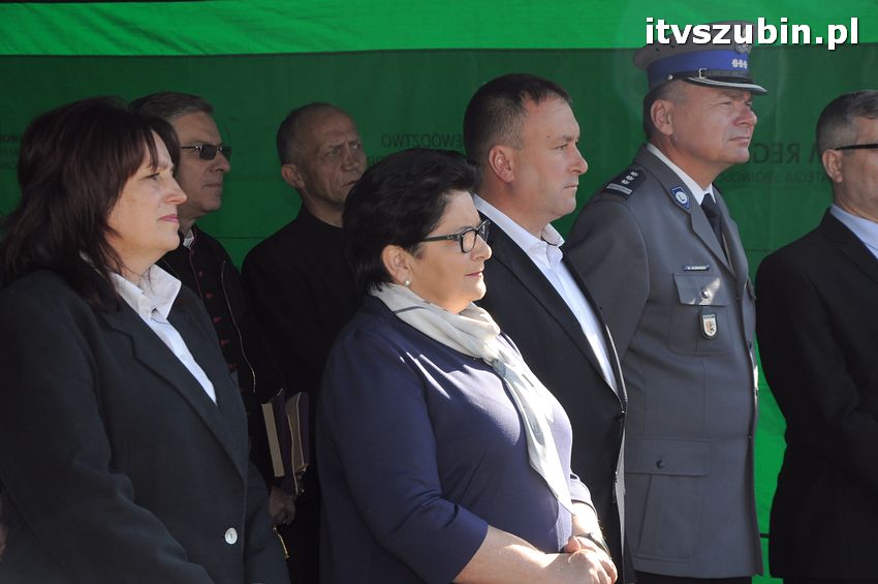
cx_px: 439
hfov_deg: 17.1
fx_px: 2924
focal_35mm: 120
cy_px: 292
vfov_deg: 11.4
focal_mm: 80
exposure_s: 1/200
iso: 400
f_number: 9
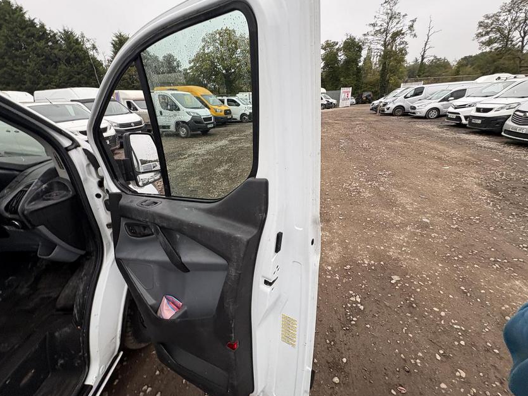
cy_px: 191
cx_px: 258
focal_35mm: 15
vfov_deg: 81.7
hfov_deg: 98.2
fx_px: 229
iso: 40
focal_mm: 2.22
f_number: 2.2
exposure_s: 1/99
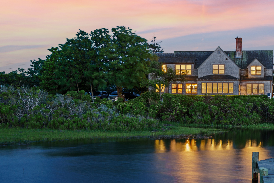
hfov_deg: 30.6
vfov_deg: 21.2
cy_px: 84
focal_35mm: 64
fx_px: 487
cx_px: 221
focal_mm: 24
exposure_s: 3.2
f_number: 4
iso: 100
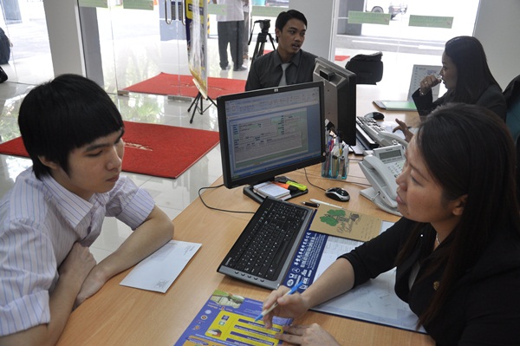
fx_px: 476
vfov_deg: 39.9
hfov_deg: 57.3
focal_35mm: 33
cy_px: 173
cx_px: 260
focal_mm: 22
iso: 400
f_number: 4.5
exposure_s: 1/80
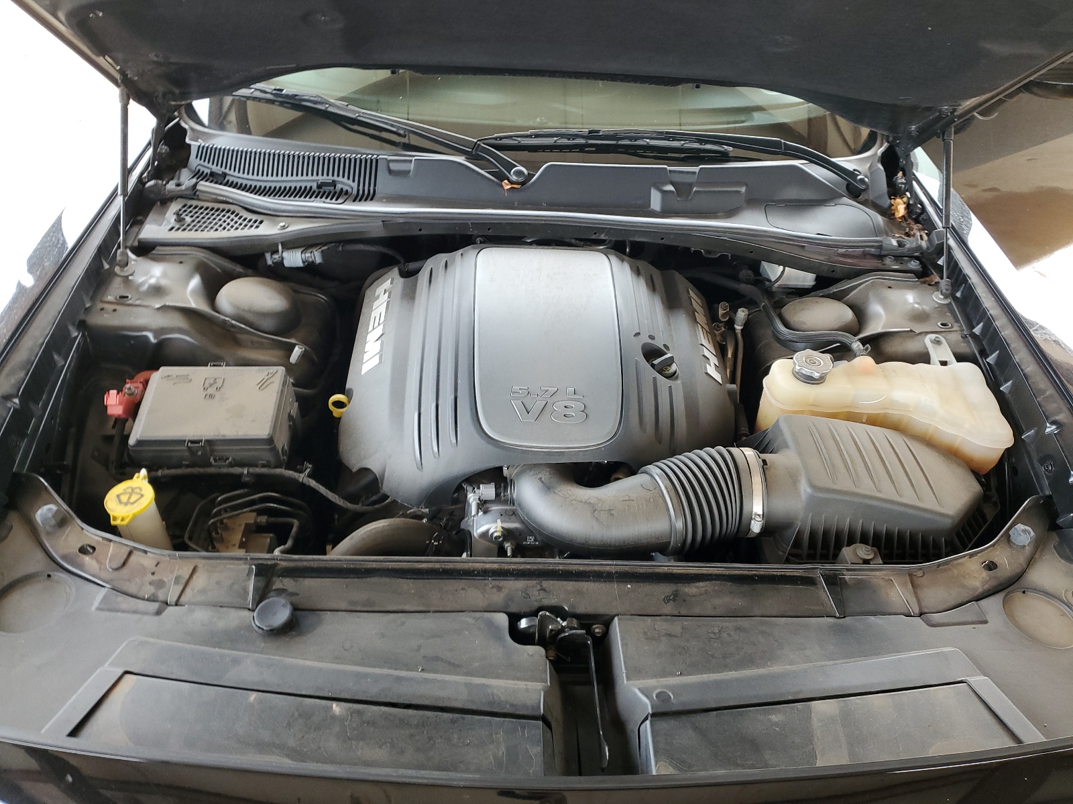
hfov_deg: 67.3
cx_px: 536
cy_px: 402
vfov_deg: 53.1
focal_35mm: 26
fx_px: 806
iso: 88
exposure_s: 1/60.2
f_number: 1.5
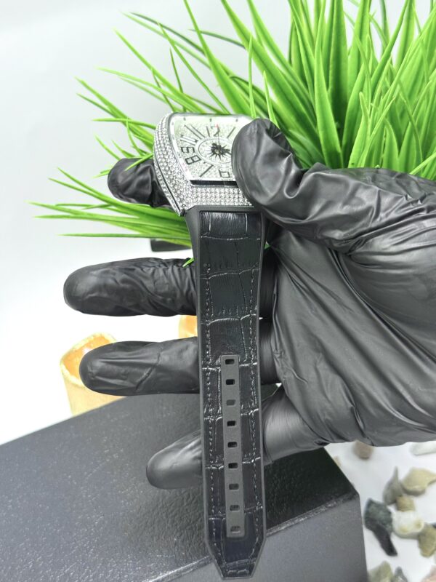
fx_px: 806
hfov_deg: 30.3
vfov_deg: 39.7
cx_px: 218
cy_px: 291
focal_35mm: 48
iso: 100
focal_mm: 6.76
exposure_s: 1/71
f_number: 1.78
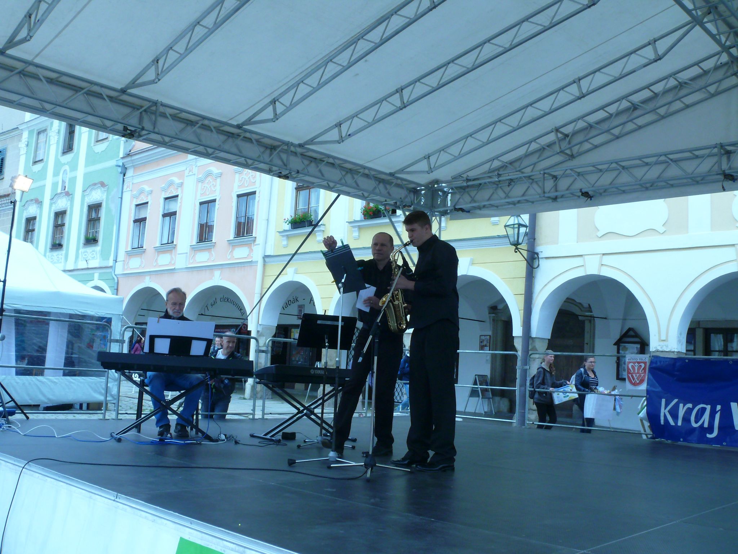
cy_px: 277
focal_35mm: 35
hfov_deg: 52.6
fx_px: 746
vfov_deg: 40.7
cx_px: 369
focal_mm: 7.4
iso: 200
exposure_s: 1/125
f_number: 9
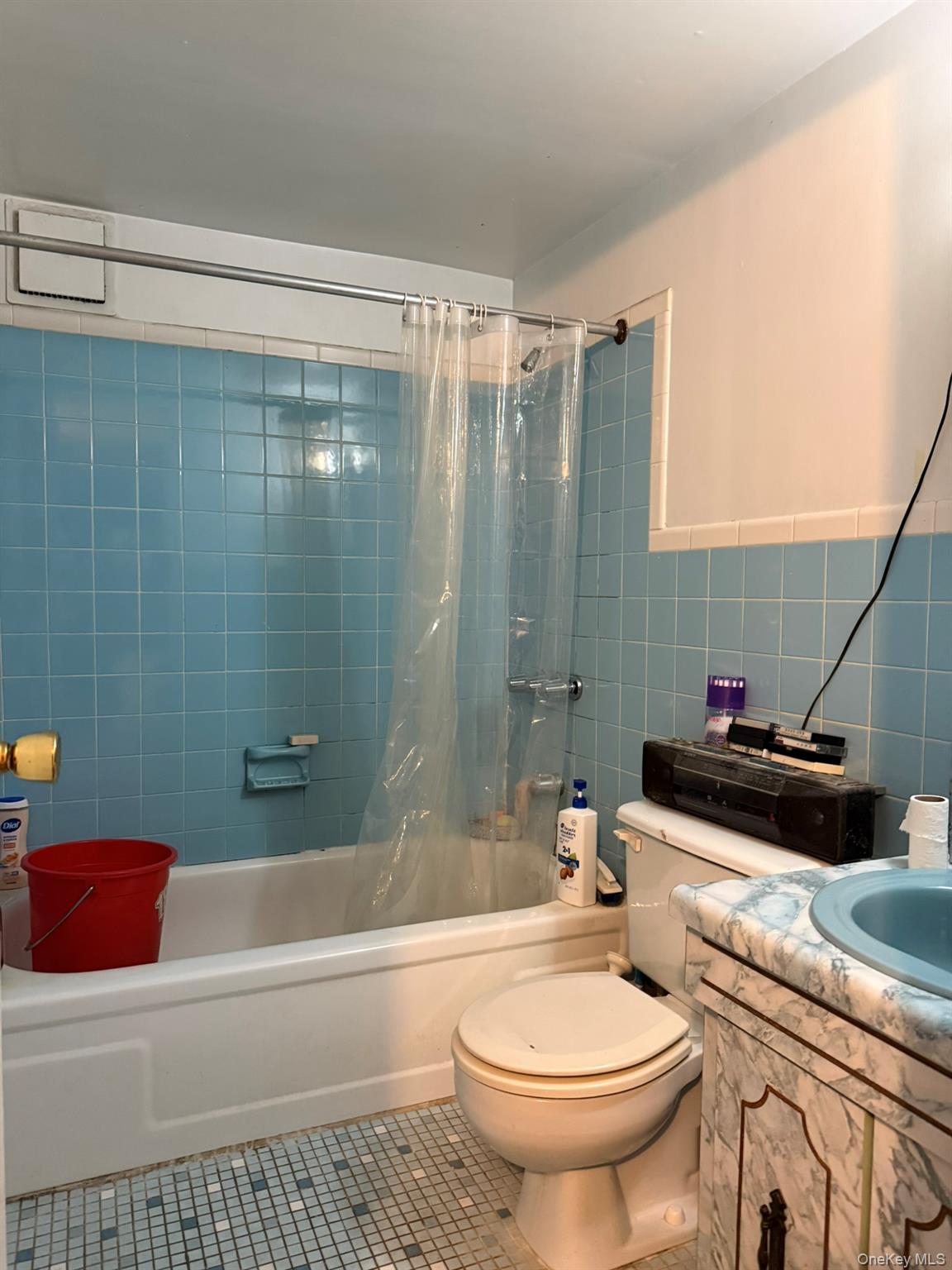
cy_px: 635
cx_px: 476
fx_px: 880
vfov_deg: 71.6
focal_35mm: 24
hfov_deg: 56.8
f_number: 1.78
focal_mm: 6.76
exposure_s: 1/40
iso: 640
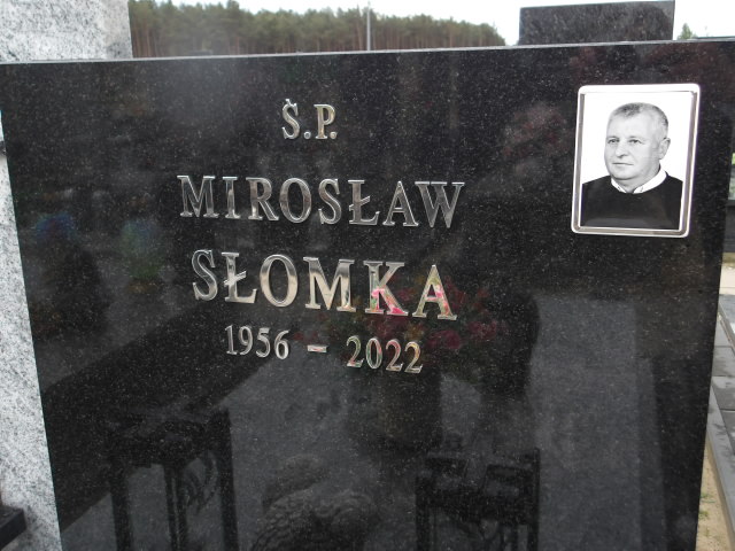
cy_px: 276
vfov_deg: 41.8
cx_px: 368
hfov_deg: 54.0
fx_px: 722
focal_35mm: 34
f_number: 3.3
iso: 100
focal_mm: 6.1
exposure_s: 1/190
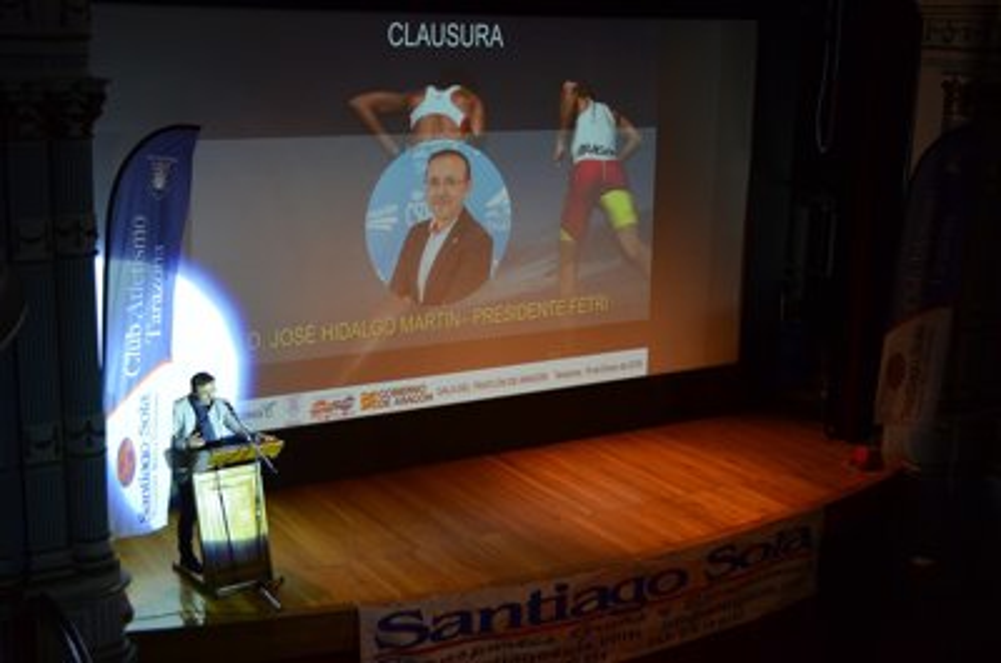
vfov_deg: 28.0
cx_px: 500
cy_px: 332
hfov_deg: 41.2
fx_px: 1332
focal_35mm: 48
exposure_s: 1/30
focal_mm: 32
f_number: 5
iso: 1250
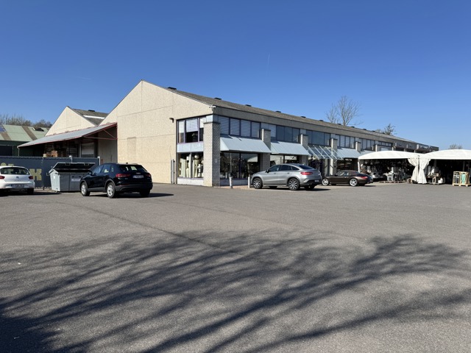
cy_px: 176
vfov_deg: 56.8
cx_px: 236
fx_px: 327
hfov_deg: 71.6
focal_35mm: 24
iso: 80
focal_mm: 6.76
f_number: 1.78
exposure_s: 1/5348
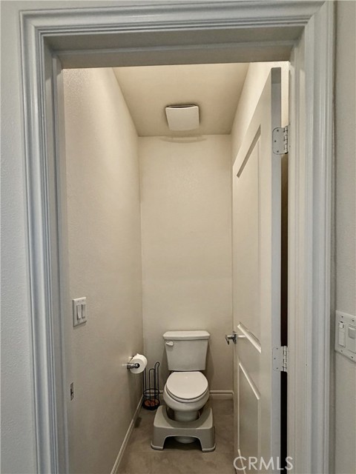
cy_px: 237
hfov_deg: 85.7
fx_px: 192
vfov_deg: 102.1
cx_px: 178
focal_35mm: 14
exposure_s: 1/120
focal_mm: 2.22
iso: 200
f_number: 2.2
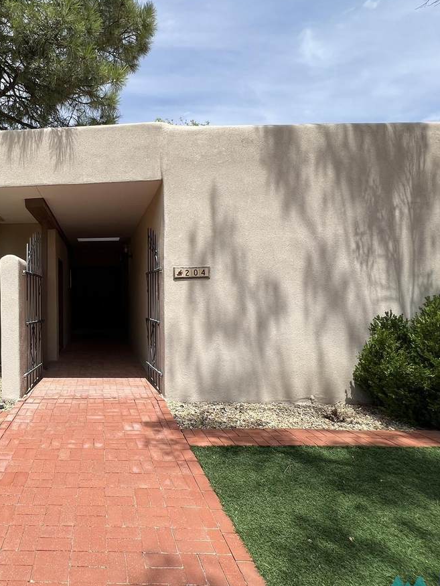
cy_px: 291
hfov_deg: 62.8
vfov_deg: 84.7
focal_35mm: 19
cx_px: 88
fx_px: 322
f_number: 1.8
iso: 32
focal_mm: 1.57
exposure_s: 1/1263
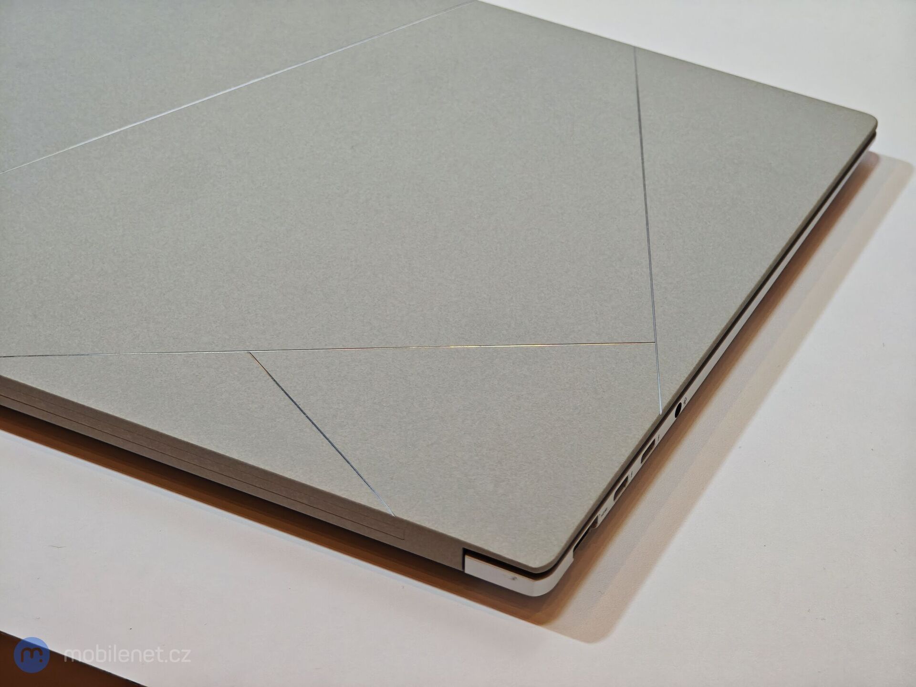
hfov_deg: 16.4
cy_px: 344
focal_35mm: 120
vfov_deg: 12.3
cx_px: 458
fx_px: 3175
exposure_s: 1/120
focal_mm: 19.4
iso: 400
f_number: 2.5
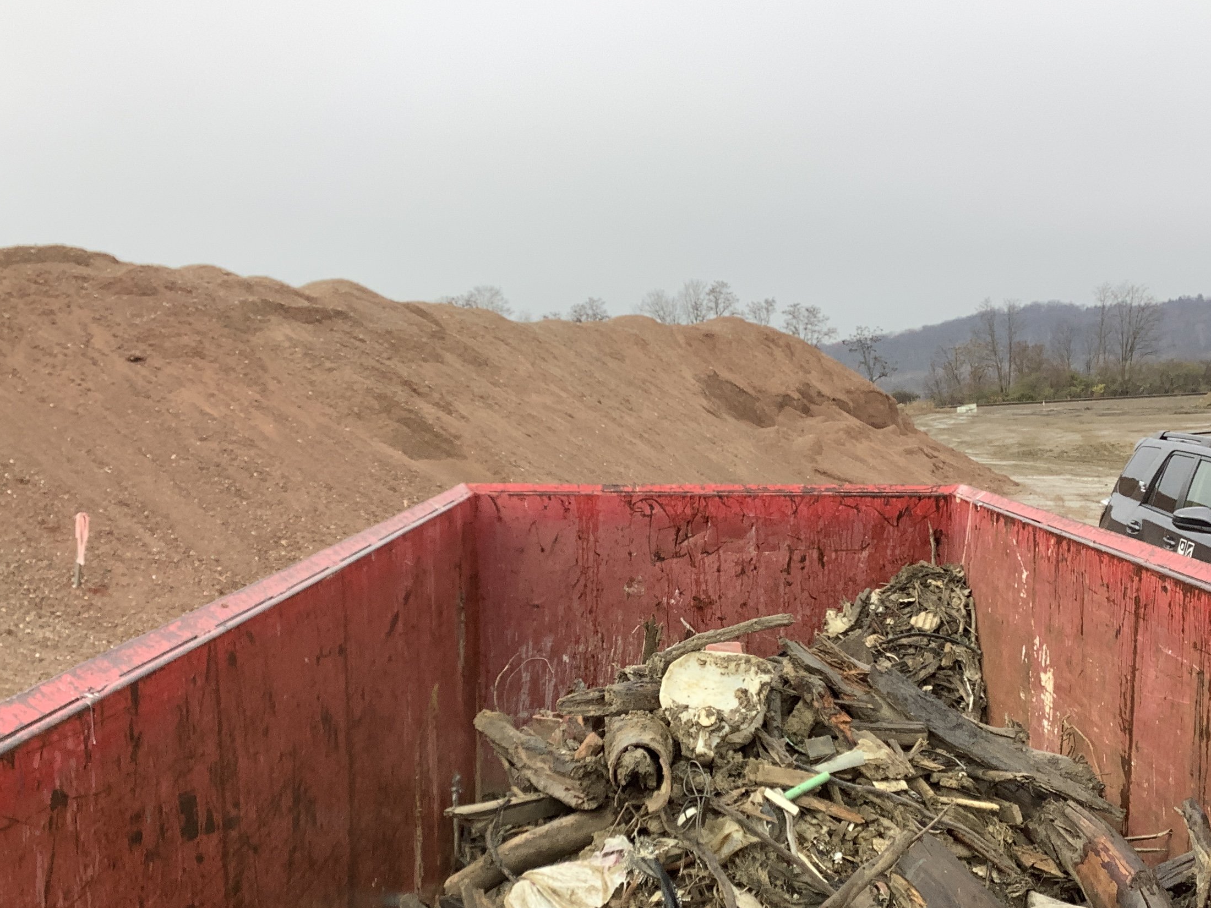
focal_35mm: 46
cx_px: 652
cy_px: 644
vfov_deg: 31.1
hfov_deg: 41.2
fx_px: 1609
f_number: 2.4
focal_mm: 3.3
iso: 25
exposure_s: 1/274
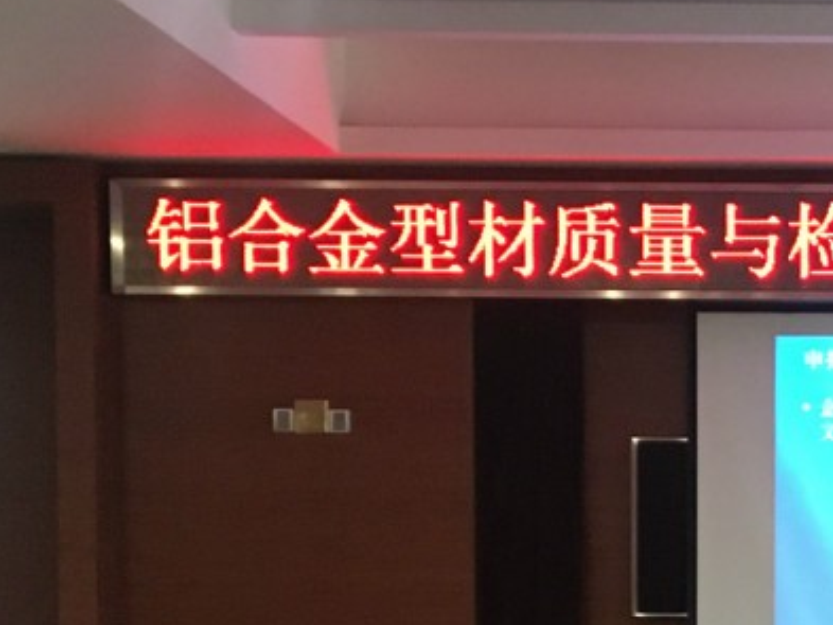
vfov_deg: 12.3
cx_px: 1009
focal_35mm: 118
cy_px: 763
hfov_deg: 16.0
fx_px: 2840
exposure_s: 1/20
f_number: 2.2
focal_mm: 4.15
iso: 200
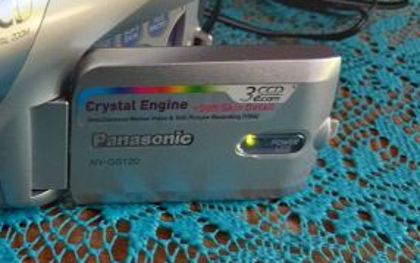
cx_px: 84
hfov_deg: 40.1
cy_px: 116
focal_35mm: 48
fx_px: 550
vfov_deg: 26.9
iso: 200
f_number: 1.8
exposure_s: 1/50
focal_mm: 4
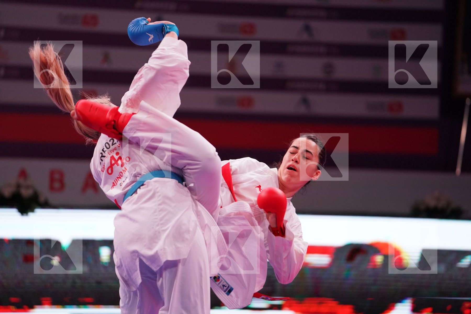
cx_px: 236
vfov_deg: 6.9
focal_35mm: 200
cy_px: 157
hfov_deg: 10.3
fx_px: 2616
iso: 3200
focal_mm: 200
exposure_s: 1/1000
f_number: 2.8
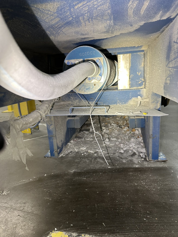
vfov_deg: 71.6
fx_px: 165
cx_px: 89
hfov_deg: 56.8
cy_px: 118
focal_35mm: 24
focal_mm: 6.86
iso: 200
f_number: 1.78
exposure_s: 1/60
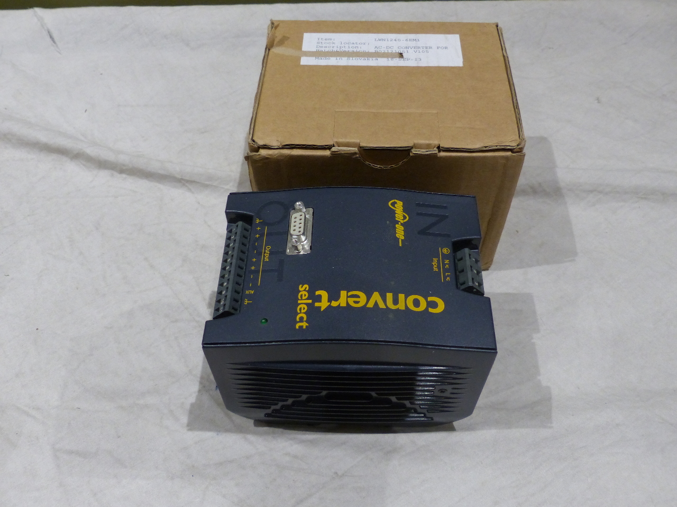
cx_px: 338
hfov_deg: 58.4
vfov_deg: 45.4
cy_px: 254
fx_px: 606
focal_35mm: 31
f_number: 2.8
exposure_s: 1/60
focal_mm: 5.6
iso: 320
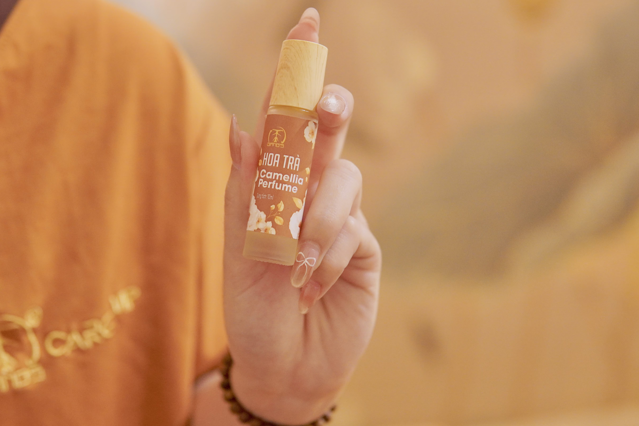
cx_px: 268
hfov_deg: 35.6
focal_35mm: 56
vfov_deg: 24.2
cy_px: 186
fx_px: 994
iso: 1600
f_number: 2
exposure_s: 1/200
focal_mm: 30
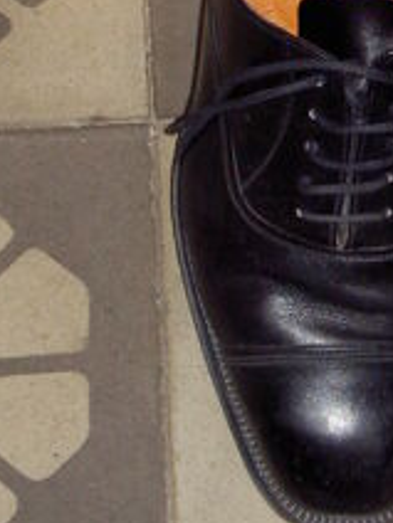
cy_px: -12
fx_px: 3149
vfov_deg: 9.4
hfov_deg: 7.1
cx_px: 425
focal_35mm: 208
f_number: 3.7
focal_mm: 14.2
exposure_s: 1/80
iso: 200
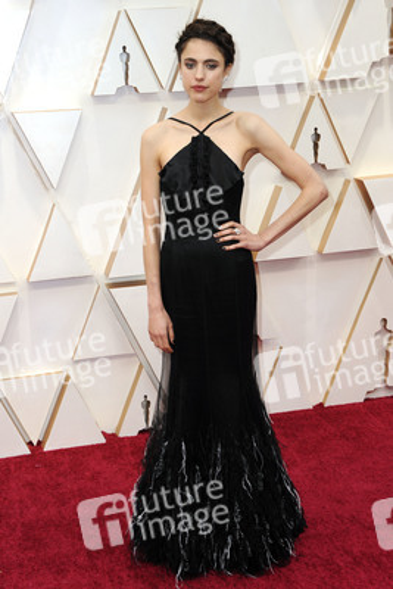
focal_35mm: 62
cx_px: 196
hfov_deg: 21.9
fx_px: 1014
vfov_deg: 32.4
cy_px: 294
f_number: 7.1
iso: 800
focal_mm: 62
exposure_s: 1/250
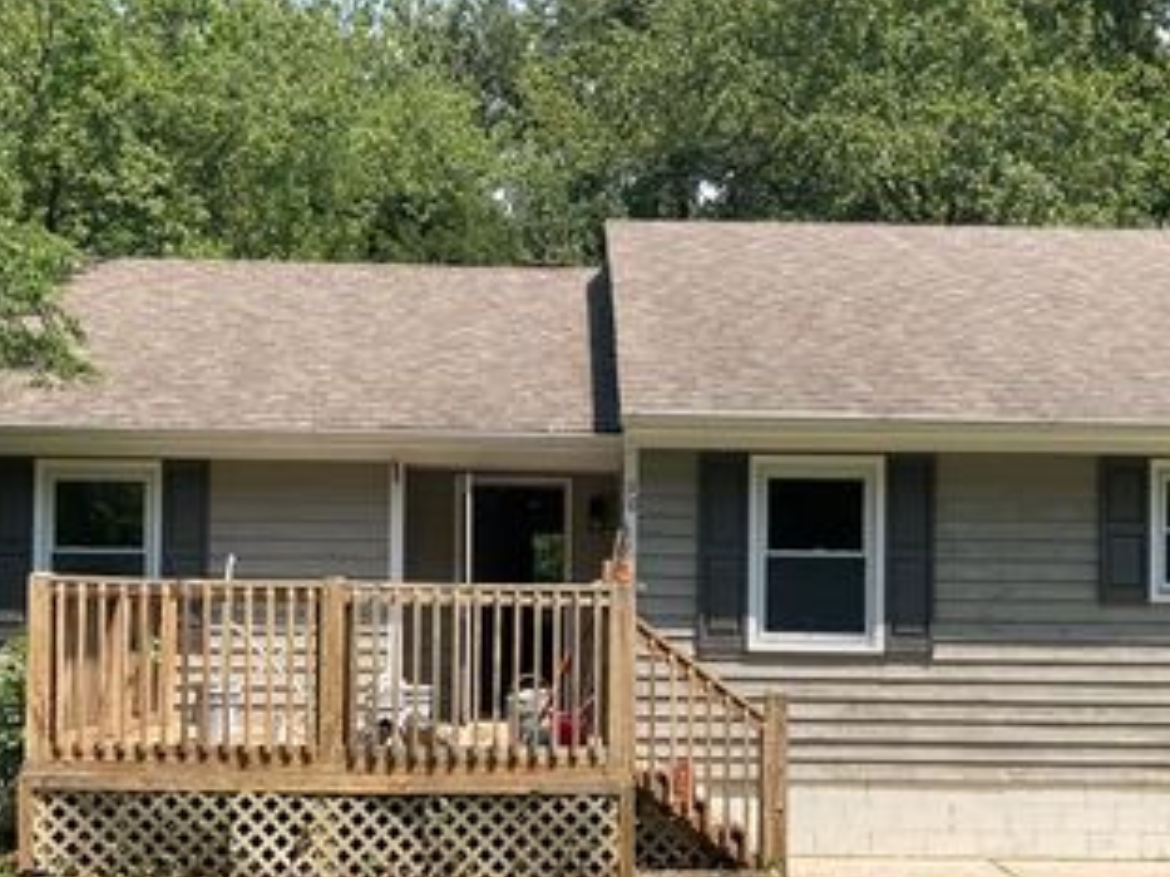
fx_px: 1520
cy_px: 597
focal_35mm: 45
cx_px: 609
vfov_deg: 31.9
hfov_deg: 42.1
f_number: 1.8
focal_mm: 3.99
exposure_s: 1/1021
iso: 20
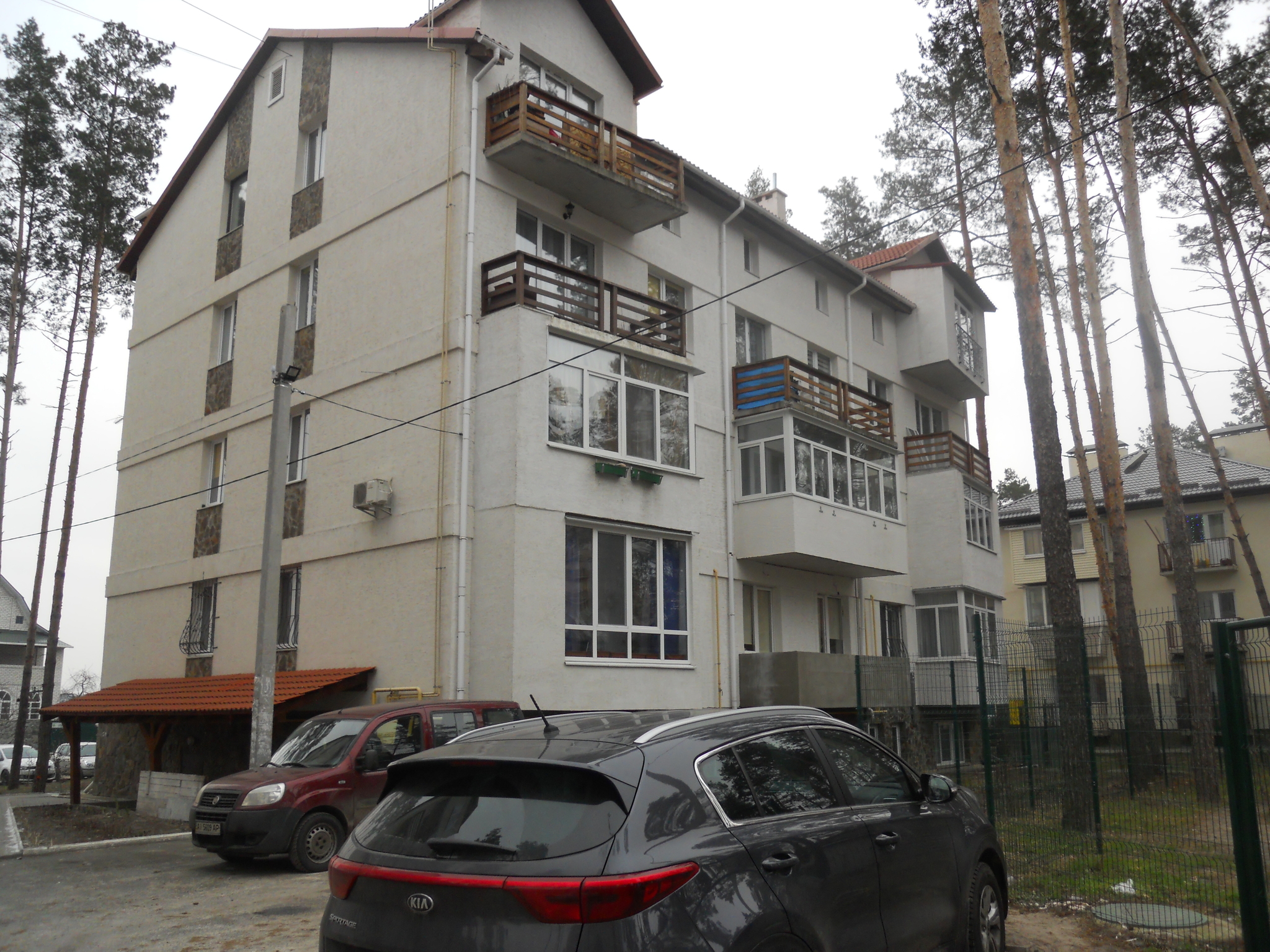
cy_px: 476
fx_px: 1027
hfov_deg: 63.4
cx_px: 635
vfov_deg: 49.7
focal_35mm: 28
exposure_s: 1/250
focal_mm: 5
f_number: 2.7
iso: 160
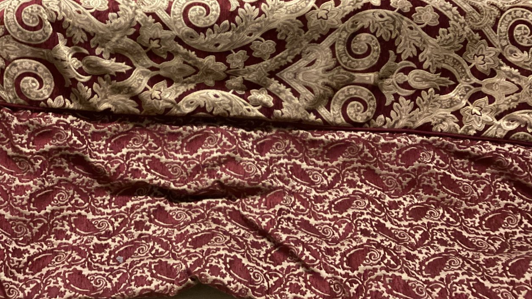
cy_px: 60
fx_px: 578
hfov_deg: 49.3
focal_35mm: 41
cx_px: 232
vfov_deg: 28.4
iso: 500
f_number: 2.4
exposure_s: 1/30
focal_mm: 3.3
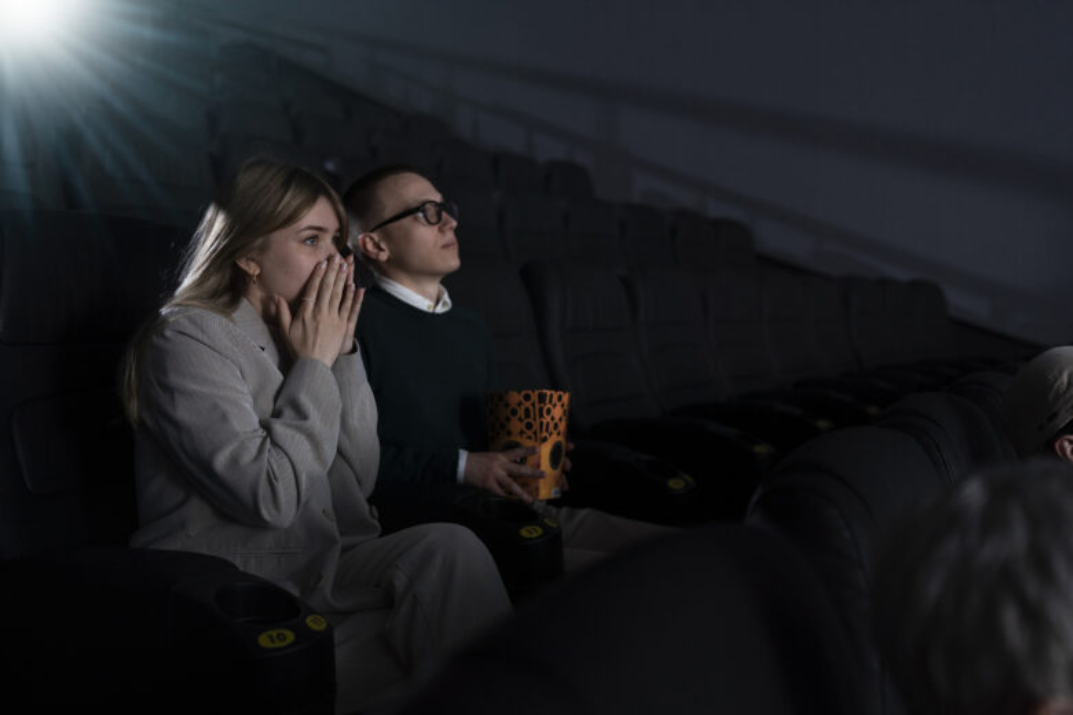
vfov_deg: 37.9
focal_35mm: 35
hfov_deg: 54.4
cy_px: 358
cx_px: 536
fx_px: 1043
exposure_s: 1/200
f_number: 2.2
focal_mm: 35
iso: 800
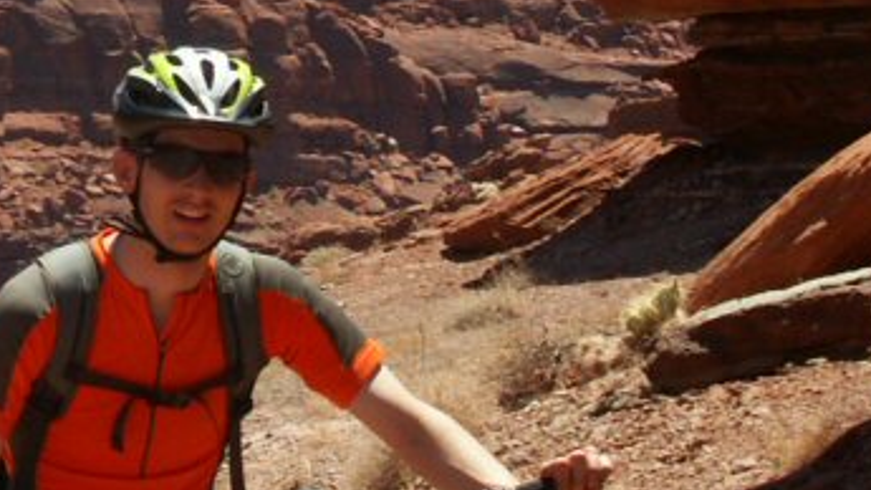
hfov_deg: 8.2
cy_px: 66
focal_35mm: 261
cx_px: 1
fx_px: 6027
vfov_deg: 4.6
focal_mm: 15.95
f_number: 6.3
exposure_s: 1/320
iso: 64
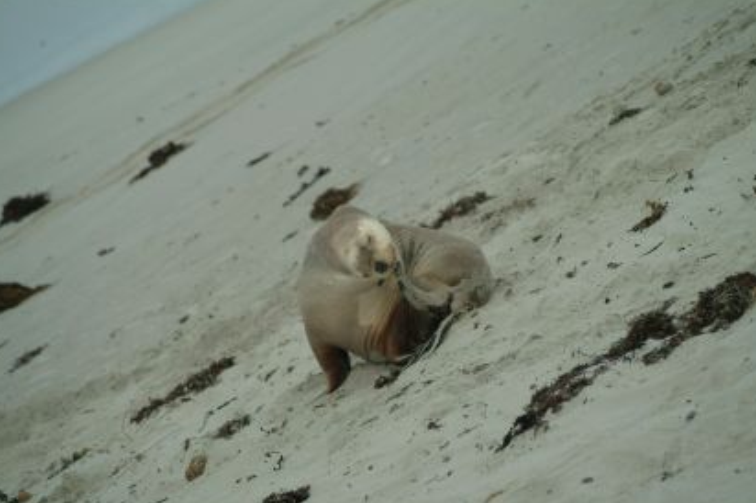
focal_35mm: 214
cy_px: 254
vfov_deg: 6.4
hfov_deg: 9.6
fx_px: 4480
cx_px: 382
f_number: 5
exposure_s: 1/180
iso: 100
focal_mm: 137
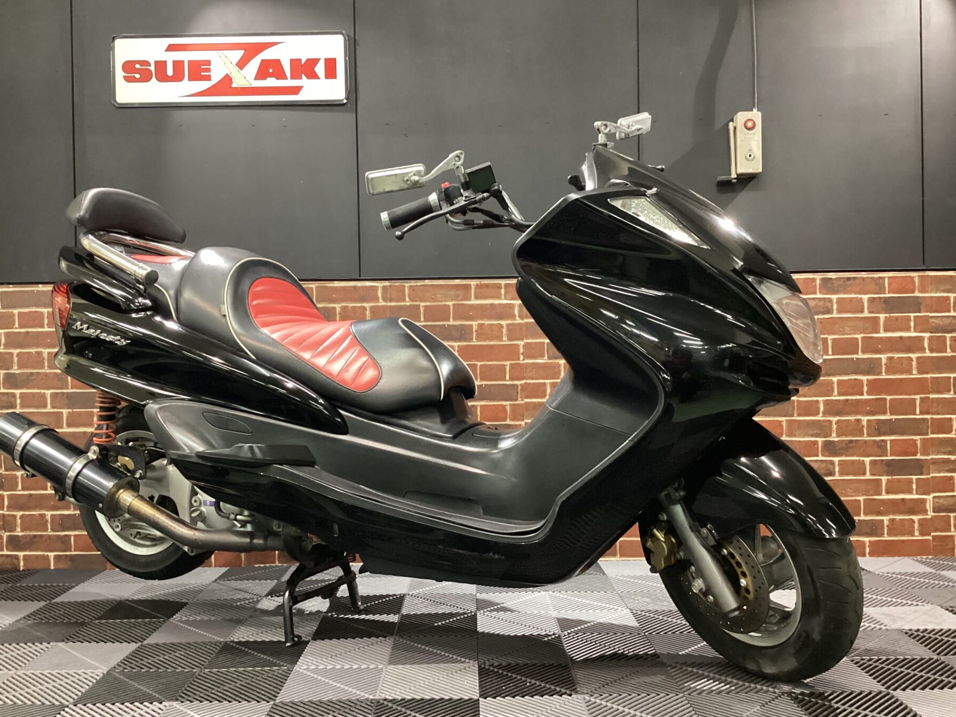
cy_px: 380
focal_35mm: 33
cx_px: 464
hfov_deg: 55.3
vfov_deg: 42.9
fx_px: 911
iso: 400
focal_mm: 3.3
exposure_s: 1/30
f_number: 2.4
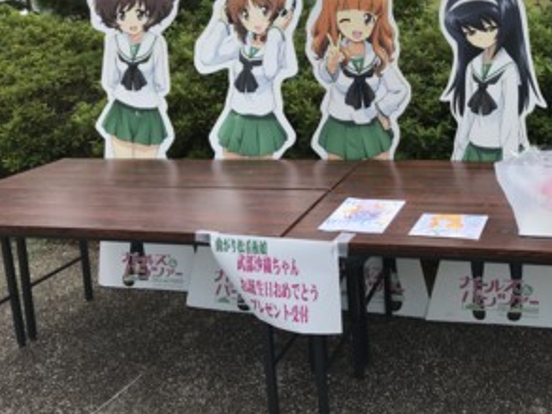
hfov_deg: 42.9
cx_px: 390
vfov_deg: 33.0
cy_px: 105
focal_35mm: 43
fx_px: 686
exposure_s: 1/1182
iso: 20
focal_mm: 3.99
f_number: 1.8
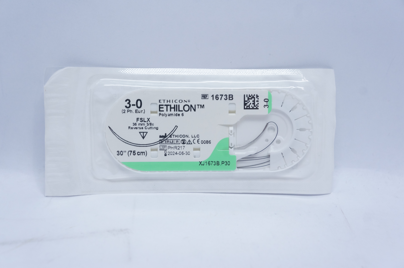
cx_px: 202
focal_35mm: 50
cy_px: 134
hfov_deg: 40.0
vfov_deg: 27.2
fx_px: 555
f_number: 7.1
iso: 800
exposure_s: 1/60
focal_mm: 33
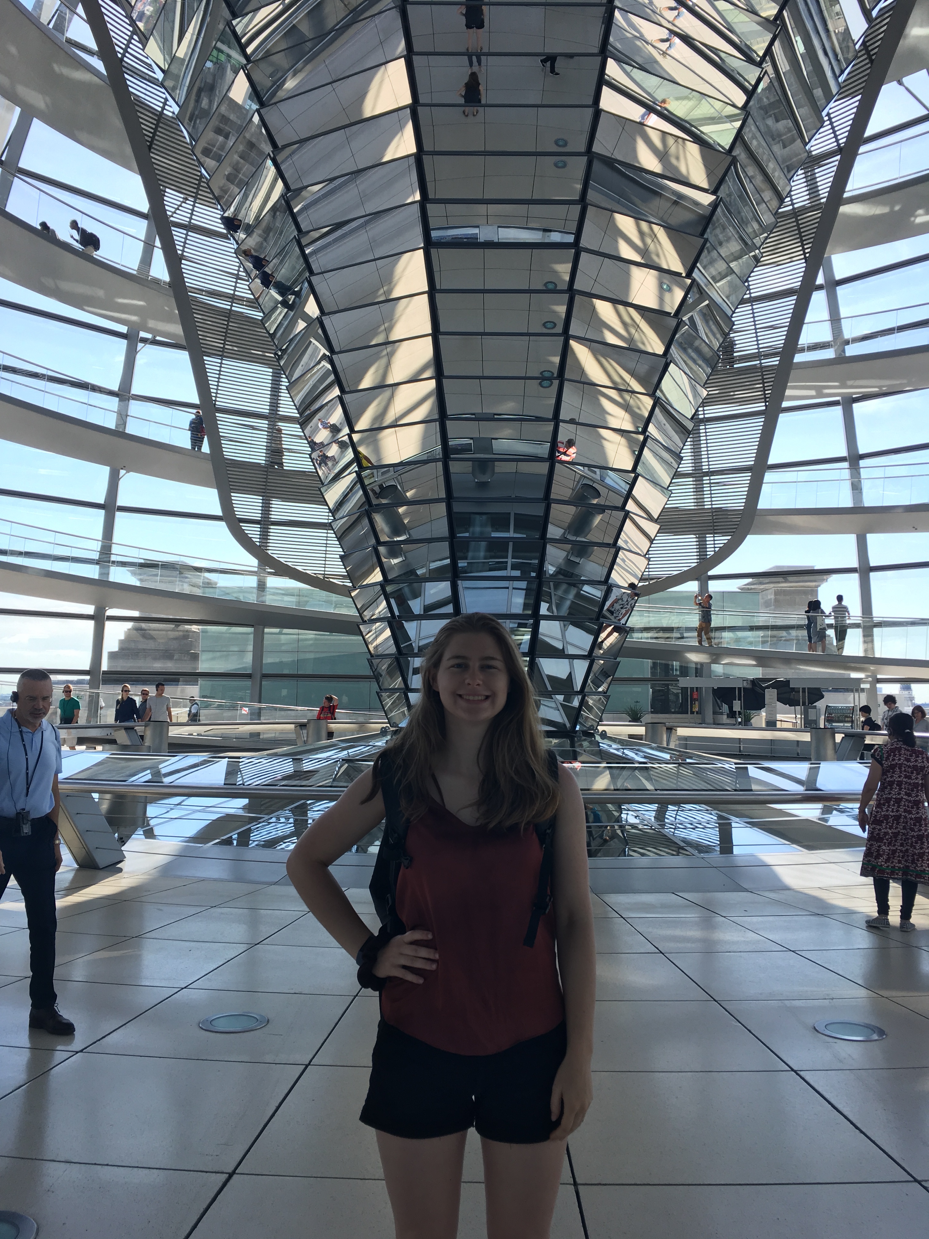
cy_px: 620
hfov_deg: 48.2
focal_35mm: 29
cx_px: 464
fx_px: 1038
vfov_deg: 61.7
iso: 25
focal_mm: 4.15
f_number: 2.2
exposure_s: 1/587
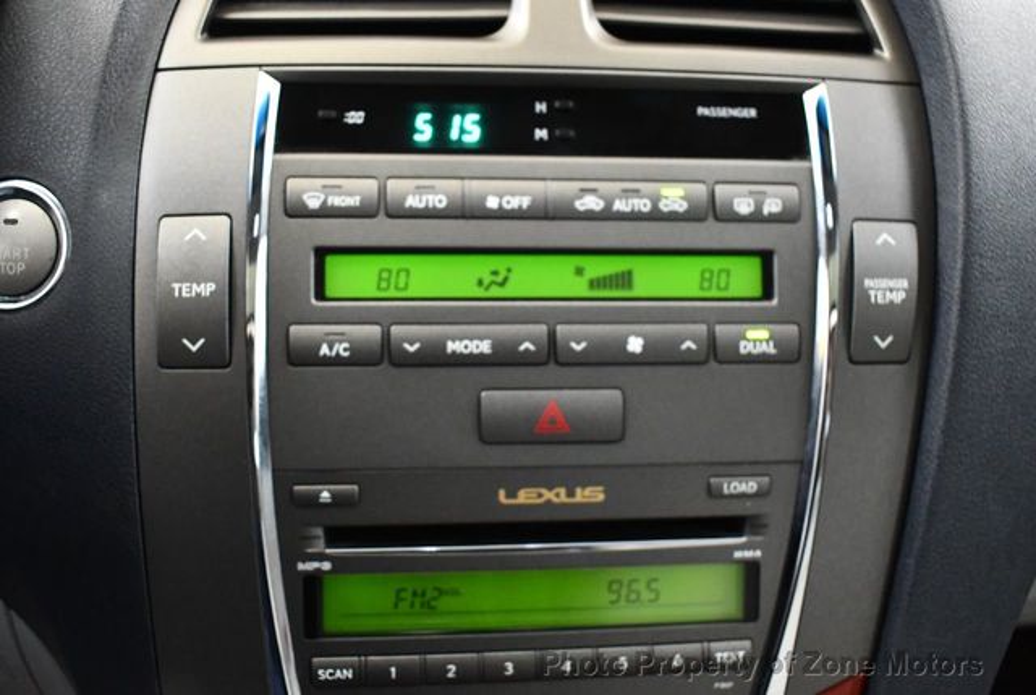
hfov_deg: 53.1
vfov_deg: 37.0
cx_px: 518
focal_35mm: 36
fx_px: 1038
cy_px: 348
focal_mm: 18
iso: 3200
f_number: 3.5
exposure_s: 1/80
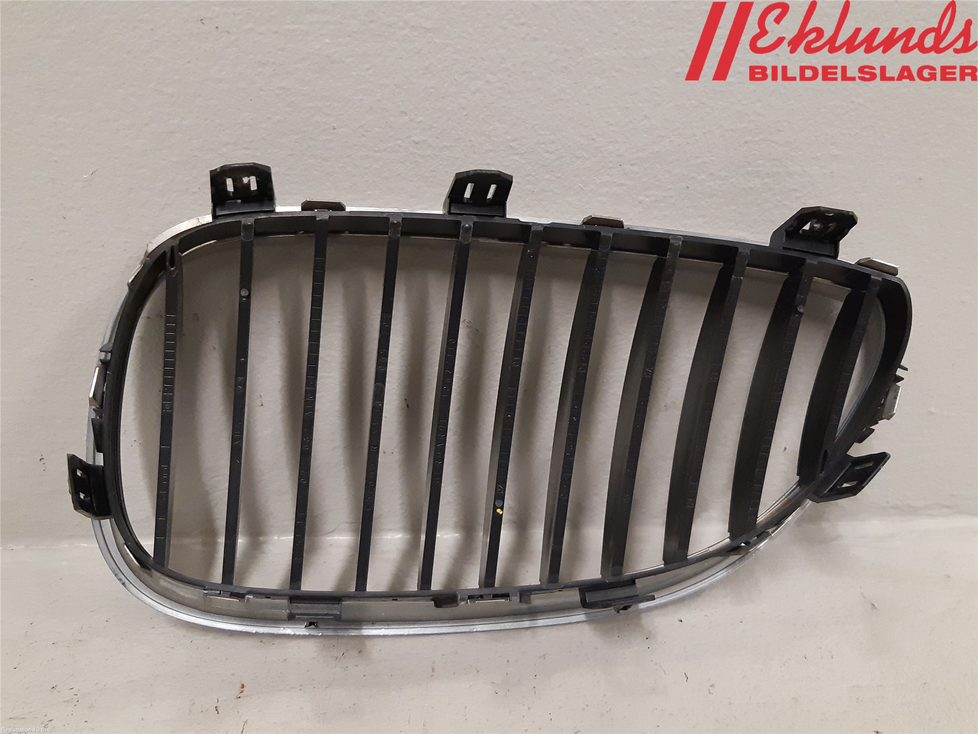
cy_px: 367
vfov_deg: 53.1
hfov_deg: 67.3
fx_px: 735
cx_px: 489
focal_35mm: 26
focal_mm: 3.93
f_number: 1.7
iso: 320
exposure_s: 1/50
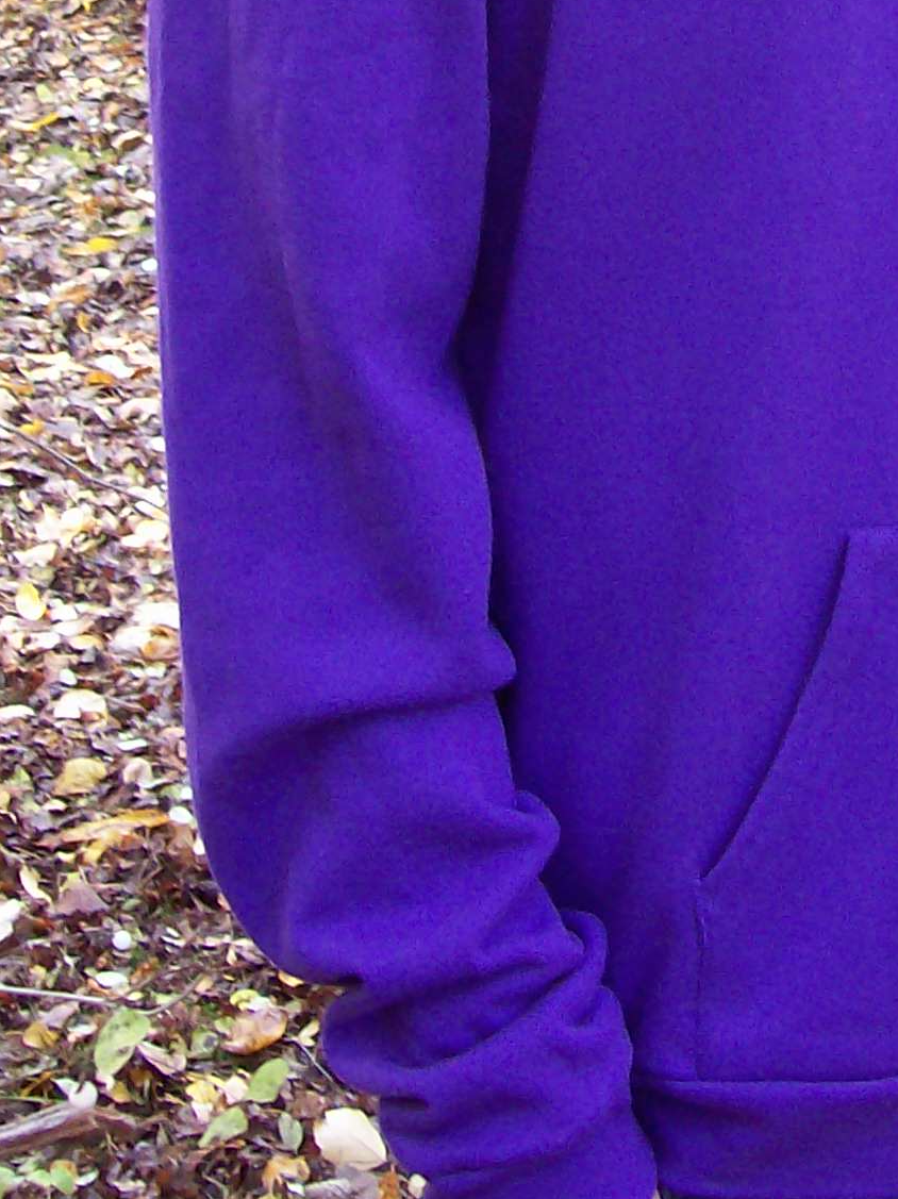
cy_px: -76
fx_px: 3151
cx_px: 828
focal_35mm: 91
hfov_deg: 16.0
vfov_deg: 20.7
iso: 80
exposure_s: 1/81.8
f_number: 2.7
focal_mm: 6
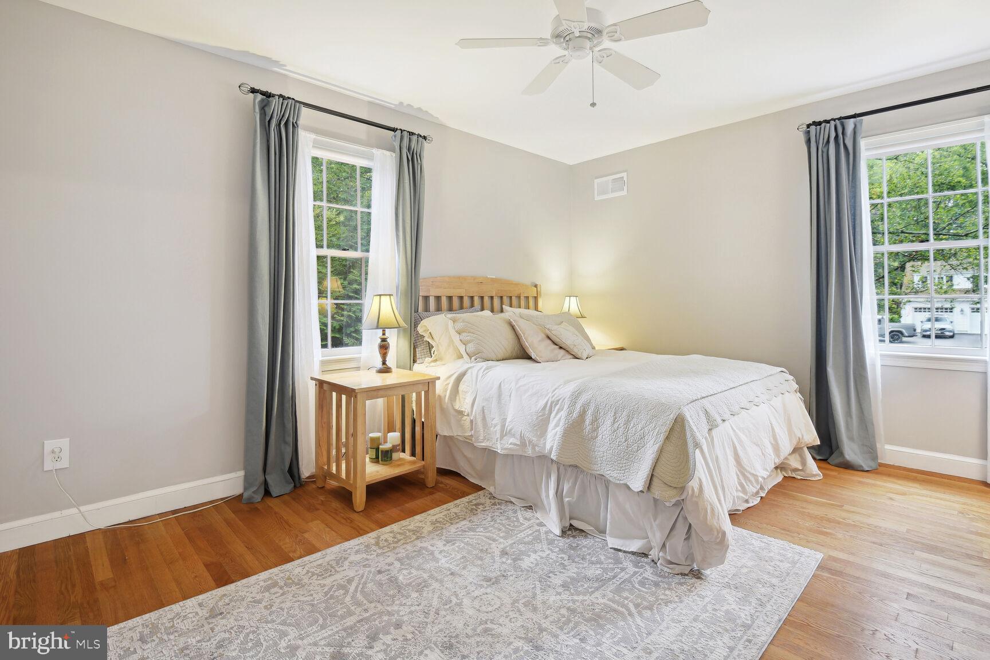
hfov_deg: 96.7
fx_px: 440
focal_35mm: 16
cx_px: 495
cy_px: 330
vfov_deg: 73.7
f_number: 8
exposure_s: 1/5
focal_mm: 16
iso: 400
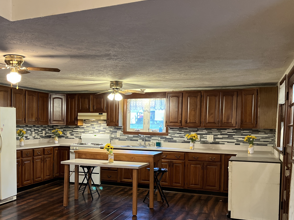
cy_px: 142
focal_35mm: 39
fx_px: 331
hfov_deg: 47.3
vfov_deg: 36.5
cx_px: 106
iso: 400
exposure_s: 1/60
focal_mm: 5.1
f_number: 1.6
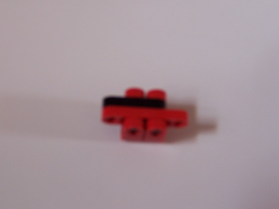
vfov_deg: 19.6
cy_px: 104
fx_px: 604
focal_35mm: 75
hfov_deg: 26.0
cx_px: 140
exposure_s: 1/10
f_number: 3.2
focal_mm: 12.4
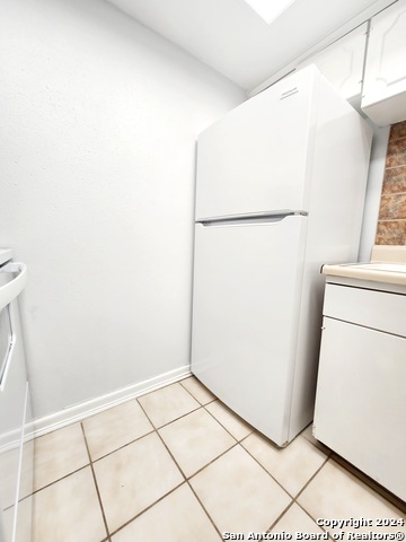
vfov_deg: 106.2
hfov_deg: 89.9
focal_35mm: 13
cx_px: 203
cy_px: 271
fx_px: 203
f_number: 2.2
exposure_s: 1/60.2
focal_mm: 2.2
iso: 80
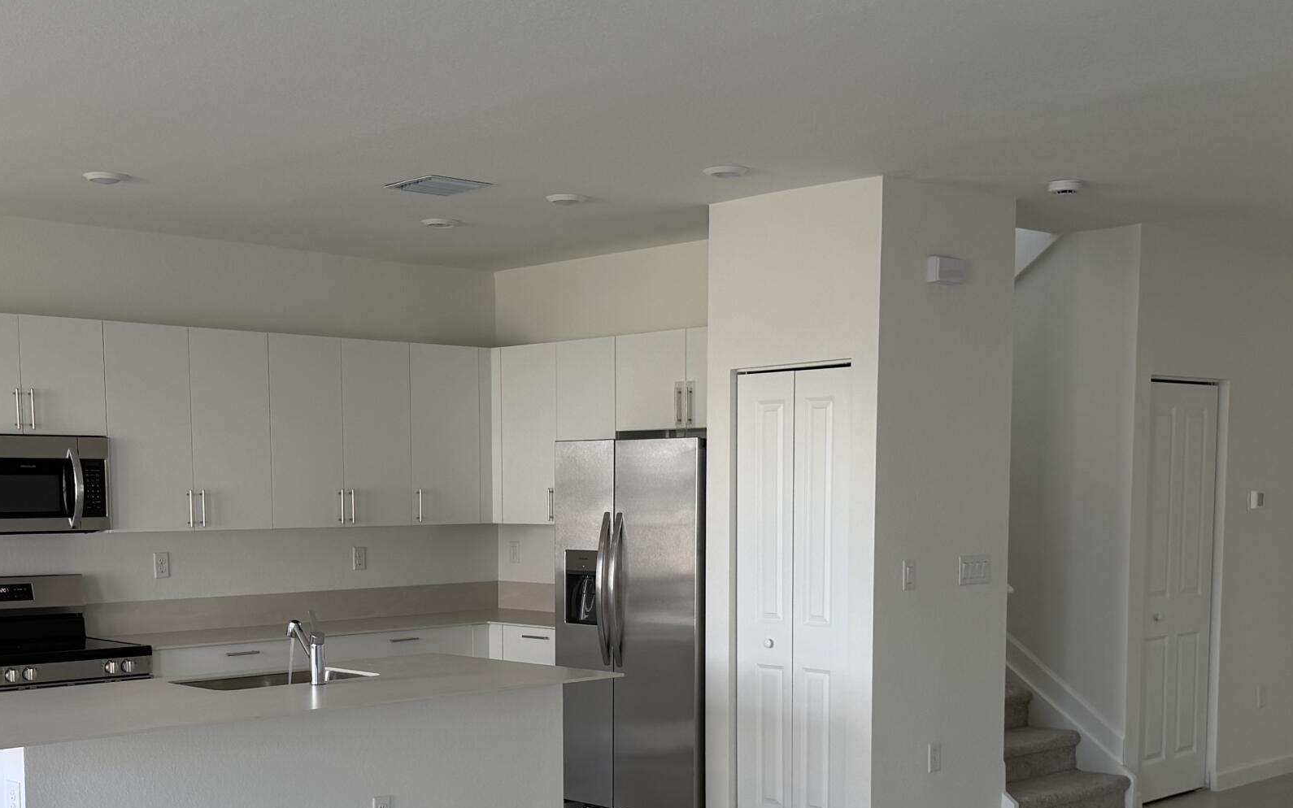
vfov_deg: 26.4
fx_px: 1692
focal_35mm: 48
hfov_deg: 41.7
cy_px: 648
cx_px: 553
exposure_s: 1/120
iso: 100
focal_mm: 6.76
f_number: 1.78
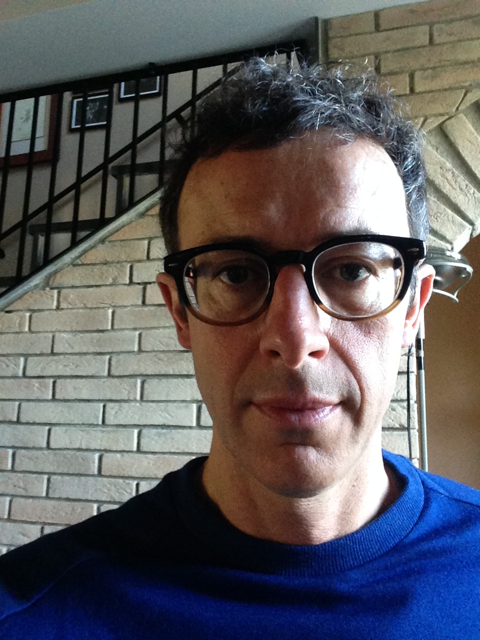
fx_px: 610
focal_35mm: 33
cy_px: 320
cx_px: 240
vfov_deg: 55.4
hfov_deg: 42.9
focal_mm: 2.15
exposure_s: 1/17
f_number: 2.4
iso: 400
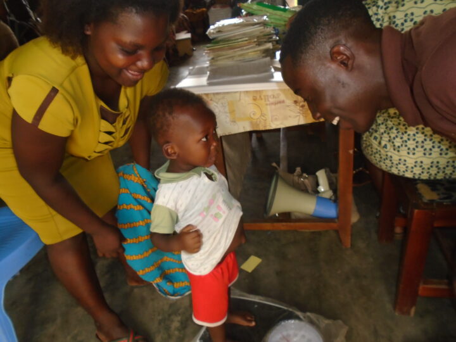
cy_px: 171
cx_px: 228
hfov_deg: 67.3
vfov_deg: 53.1
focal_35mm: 26
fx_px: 343
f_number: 3.2
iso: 200
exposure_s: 1/30
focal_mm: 4.6
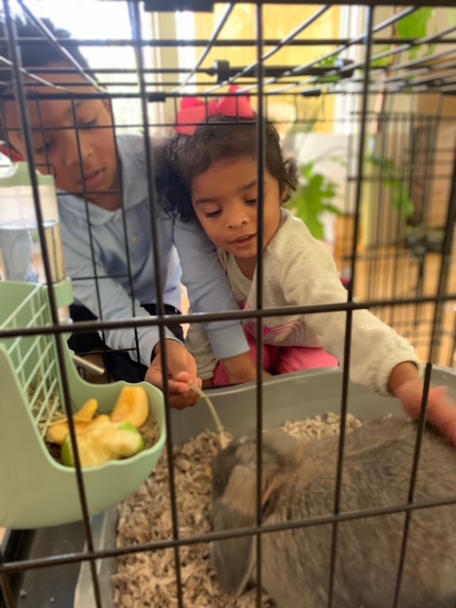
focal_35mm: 26
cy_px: 304
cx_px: 228
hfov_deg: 53.1
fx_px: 457
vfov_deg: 67.3
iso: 400
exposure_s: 1/33
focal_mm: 4.25
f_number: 1.8
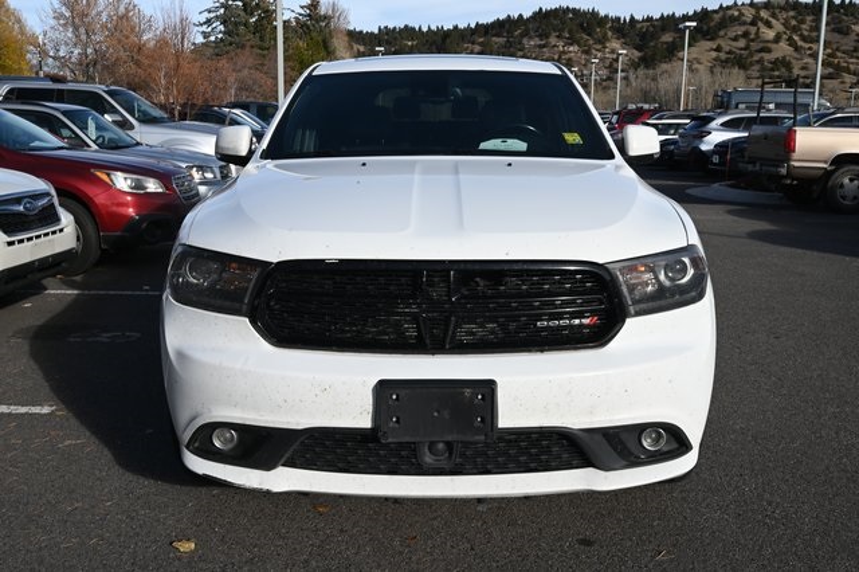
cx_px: 430
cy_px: 286
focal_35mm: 35
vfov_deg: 37.8
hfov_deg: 54.5
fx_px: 835
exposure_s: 1/30
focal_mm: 35
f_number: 22
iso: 100
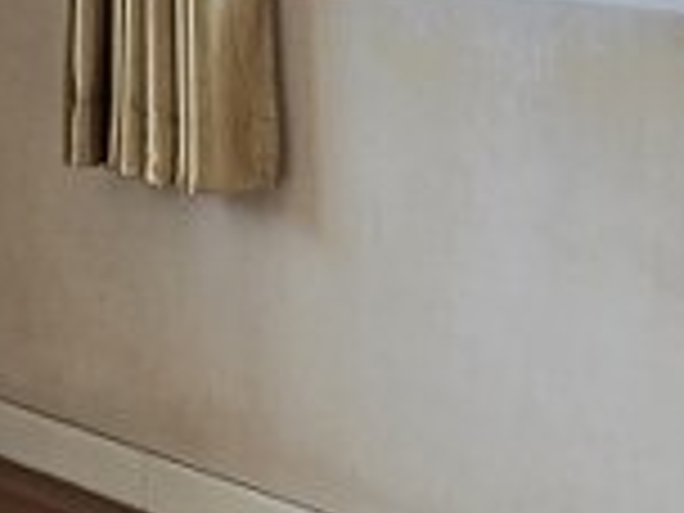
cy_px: -232
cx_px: -79
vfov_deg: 14.3
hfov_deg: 19.3
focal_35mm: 97
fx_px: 1917
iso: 50
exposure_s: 1/939
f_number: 2.2
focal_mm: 2.2
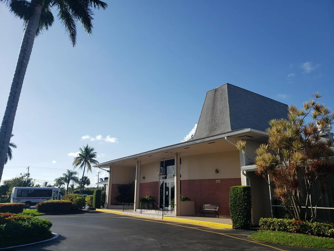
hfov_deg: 67.3
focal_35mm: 26
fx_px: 251
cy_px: 126
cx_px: 167
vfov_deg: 53.1
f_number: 2.4
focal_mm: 4.3
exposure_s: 1/1714
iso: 50
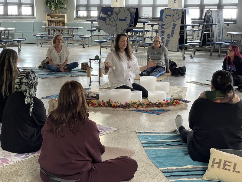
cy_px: 91
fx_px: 447
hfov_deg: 30.3
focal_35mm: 64
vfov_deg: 22.9
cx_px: 121
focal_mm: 7.5
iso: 640
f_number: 2.2
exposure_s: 1/40
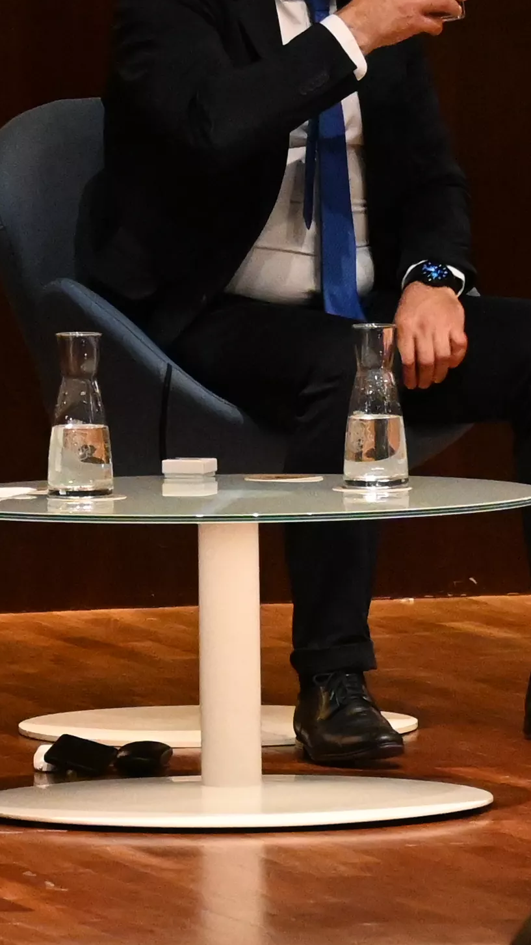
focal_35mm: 458
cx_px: 707
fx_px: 11462
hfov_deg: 2.7
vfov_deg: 4.7
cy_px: 592
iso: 6400
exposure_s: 1/125
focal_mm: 76
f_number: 4.8
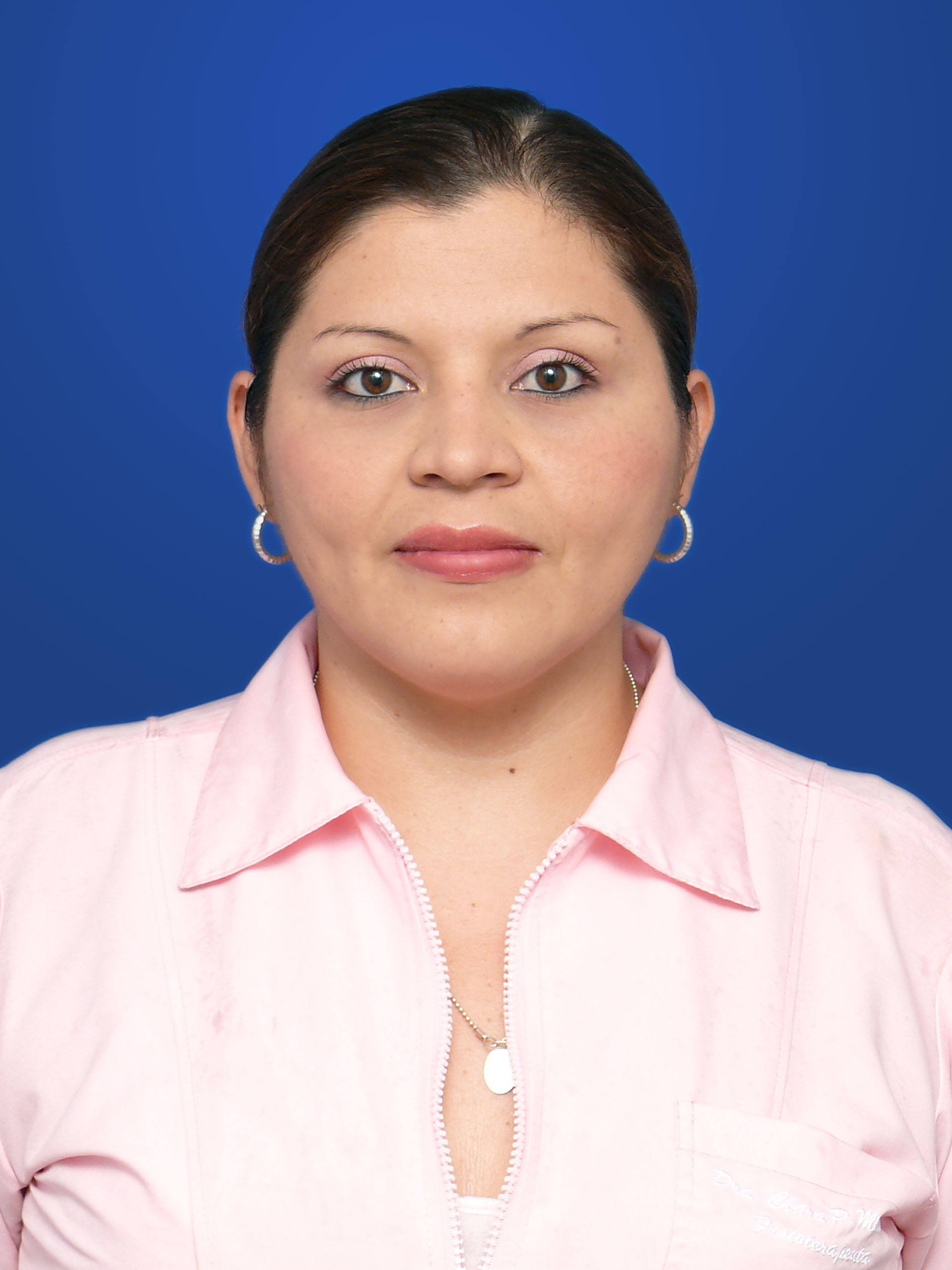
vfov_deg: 15.9
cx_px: 476
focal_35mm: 124
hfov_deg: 12.0
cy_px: 635
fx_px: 4547
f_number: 4
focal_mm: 18.4
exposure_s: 1/250
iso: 100
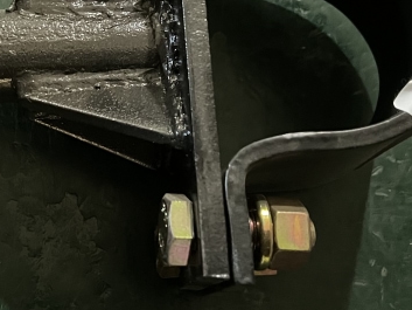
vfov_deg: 19.9
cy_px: 51
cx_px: 83
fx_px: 869
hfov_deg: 26.2
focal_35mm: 73
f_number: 1.5
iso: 1000
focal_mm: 5.7
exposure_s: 1/25
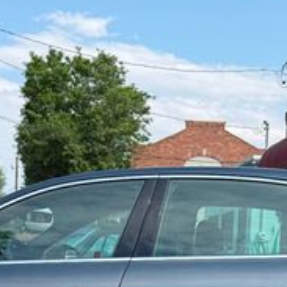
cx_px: 144
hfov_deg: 23.4
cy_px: 332
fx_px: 694
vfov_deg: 21.8
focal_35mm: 74
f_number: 1.78
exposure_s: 1/1901
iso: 80
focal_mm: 6.76
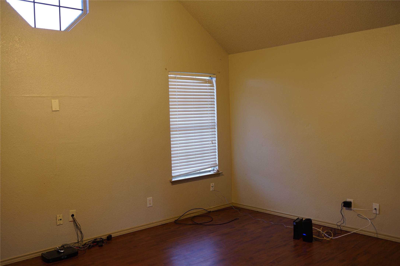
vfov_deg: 37.9
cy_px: 133
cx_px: 200
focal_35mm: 35
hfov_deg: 54.4
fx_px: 389
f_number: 2
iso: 400
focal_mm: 35
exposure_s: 1/50
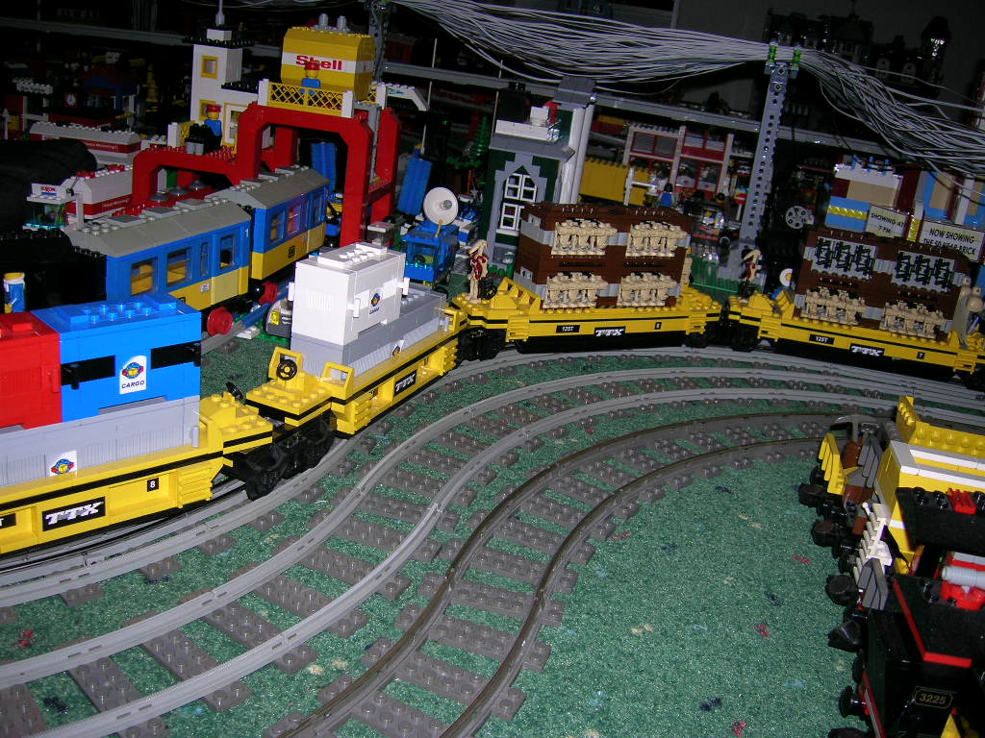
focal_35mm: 34
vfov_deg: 41.8
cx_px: 492
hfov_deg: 54.0
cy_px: 369
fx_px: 967
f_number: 2.9
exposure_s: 1/60.1
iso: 50
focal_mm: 5.7
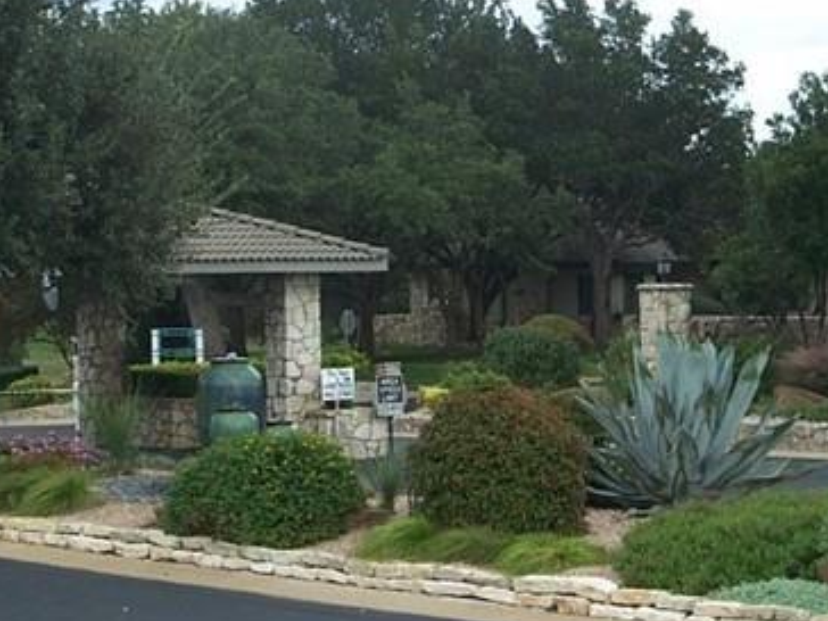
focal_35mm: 104
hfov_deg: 18.9
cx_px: 521
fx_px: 2488
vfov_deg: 14.2
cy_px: 307
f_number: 2.8
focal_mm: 7.8
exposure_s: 1/320
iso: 64
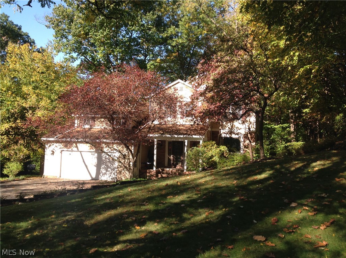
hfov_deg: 52.7
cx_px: 173
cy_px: 129
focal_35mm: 35
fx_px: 349
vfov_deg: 40.6
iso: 50
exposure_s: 1/420
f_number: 2.4
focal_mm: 4.28
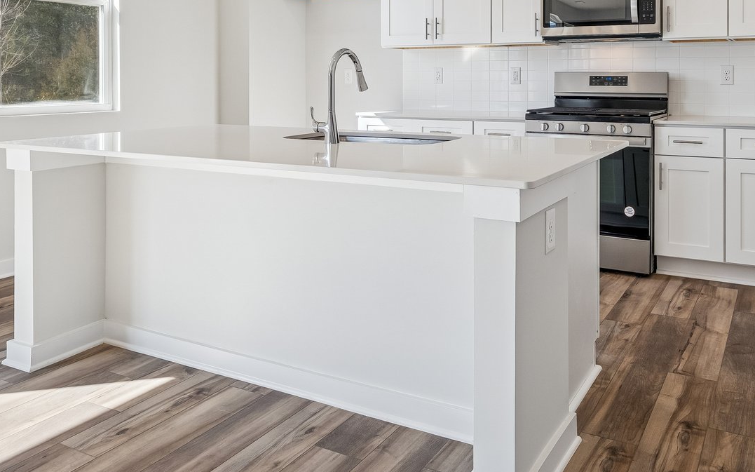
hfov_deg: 60.8
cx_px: 445
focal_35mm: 31
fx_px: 638
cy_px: 92
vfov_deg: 39.0
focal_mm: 16
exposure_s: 1/100
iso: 640
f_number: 8
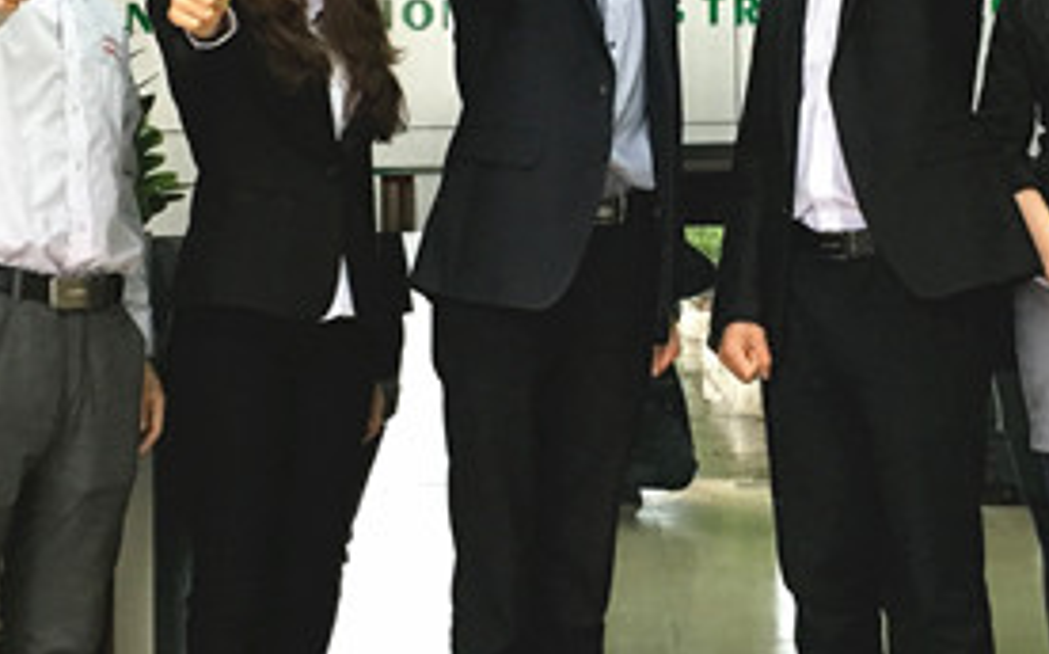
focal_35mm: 78
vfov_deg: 16.6
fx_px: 2228
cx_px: 654
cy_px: 135
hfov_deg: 26.4
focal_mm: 4.15
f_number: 2.2
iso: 250
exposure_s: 1/33
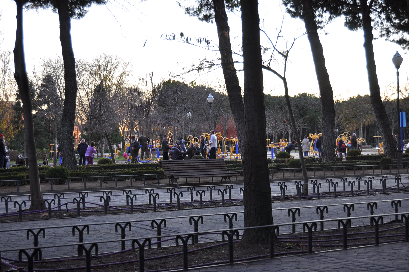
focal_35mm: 63
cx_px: 204
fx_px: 715
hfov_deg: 31.9
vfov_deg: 21.5
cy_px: 136
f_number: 5.6
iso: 200
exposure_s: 1/40
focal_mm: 42
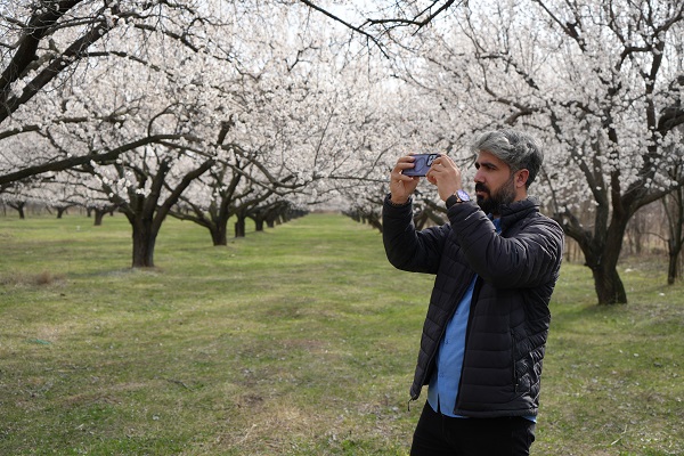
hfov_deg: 42.7
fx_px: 874
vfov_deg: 29.2
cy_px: 228
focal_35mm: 46
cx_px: 342
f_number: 4.5
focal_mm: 46
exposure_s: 1/400
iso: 100
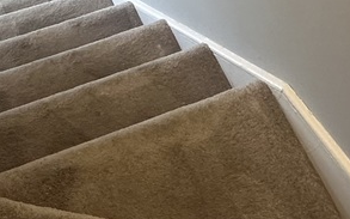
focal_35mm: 73
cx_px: 74
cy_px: -132
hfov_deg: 27.7
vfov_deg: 16.0
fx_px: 696
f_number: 2.2
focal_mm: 2.22
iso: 200
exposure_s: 1/60
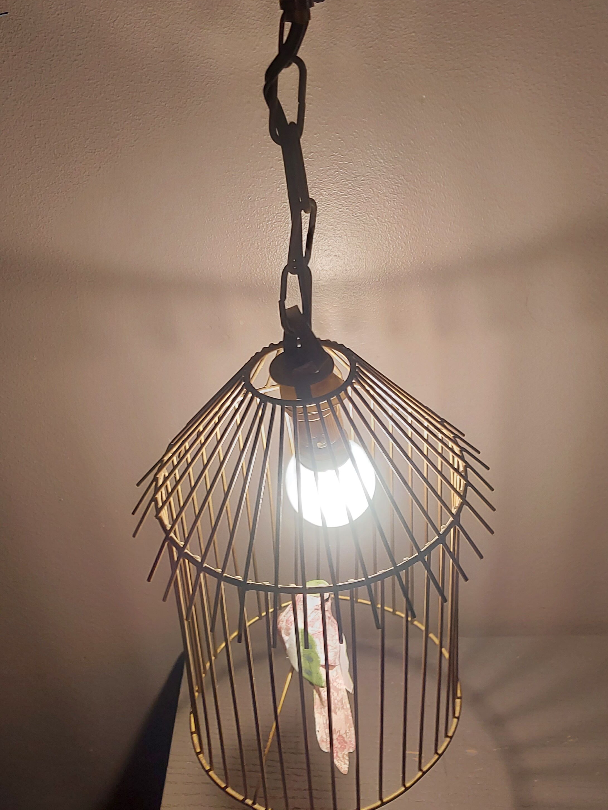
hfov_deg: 42.9
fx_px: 773
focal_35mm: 33
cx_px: 342
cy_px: 331
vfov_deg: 55.0
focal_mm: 5.23
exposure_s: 1/50
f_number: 1.8
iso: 50
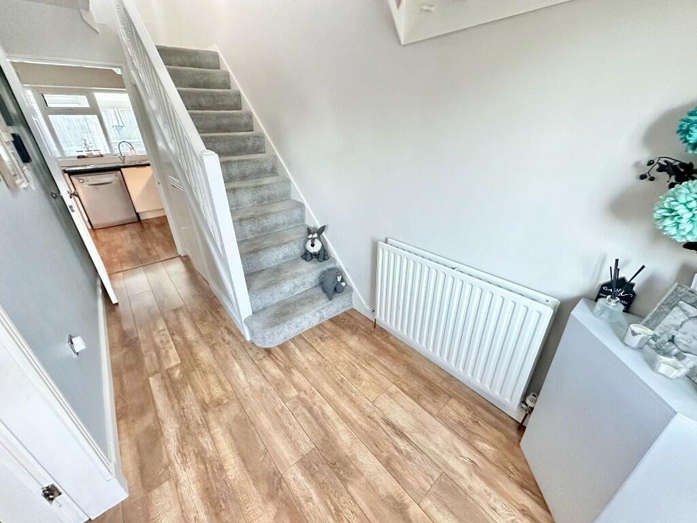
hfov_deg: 102.1
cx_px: 348
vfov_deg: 85.7
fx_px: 282
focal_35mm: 14
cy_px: 262
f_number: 2.2
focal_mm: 2.22
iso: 1000
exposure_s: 1/50
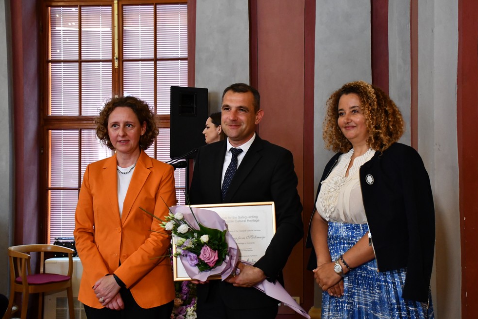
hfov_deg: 41.9
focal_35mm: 47
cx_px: 248
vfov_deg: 28.7
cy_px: 166
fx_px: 624
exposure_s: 1/125
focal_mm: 30
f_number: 4
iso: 3200
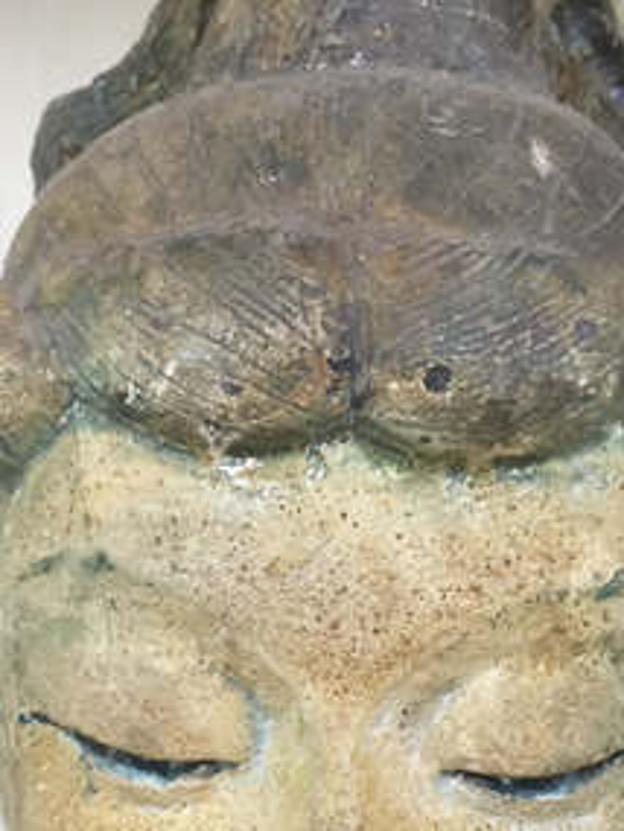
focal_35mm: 61
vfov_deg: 31.0
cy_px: 640
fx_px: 1465
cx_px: 329
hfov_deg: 24.0
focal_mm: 4.15
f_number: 2.2
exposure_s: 1/30
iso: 80
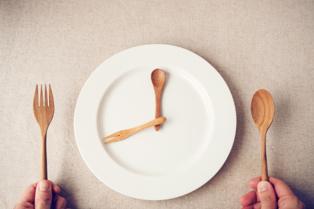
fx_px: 331
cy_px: 104
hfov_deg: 50.7
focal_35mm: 38
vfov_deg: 35.0
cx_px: 157
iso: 250
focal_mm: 25.4
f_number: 8
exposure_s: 1/70
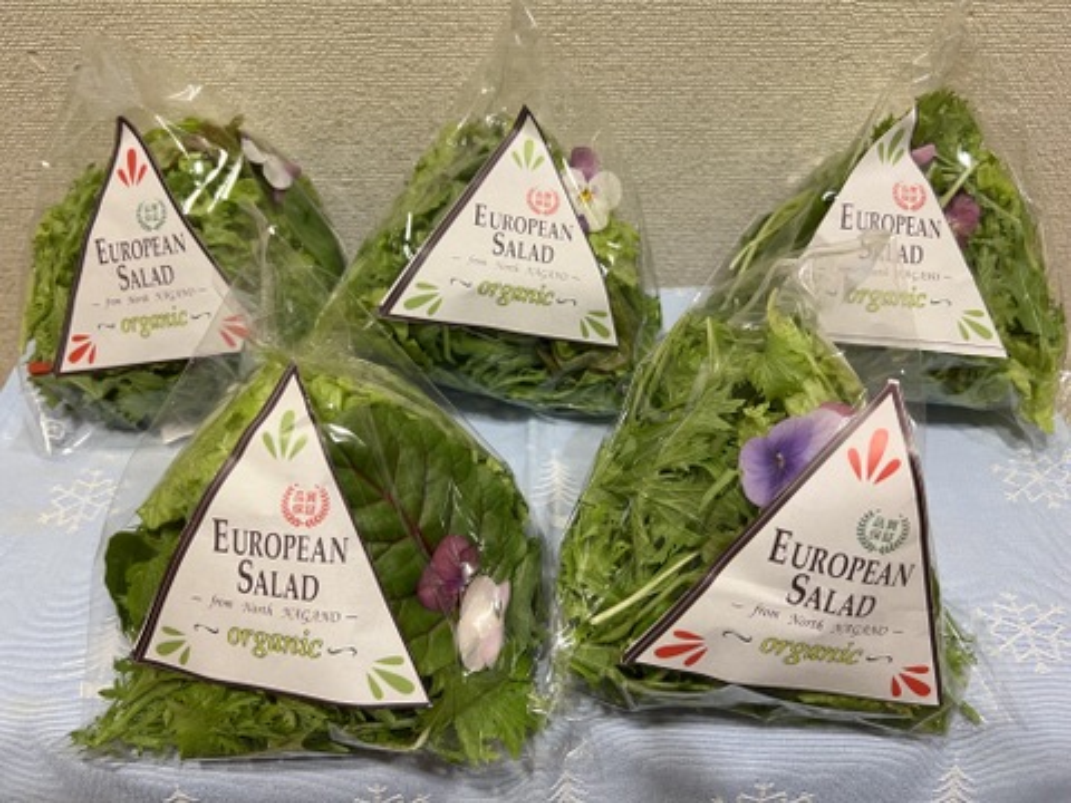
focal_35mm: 26
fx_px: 804
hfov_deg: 67.3
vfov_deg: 53.1
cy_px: 402
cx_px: 536
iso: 160
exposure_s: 1/50
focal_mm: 5.7
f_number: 1.5
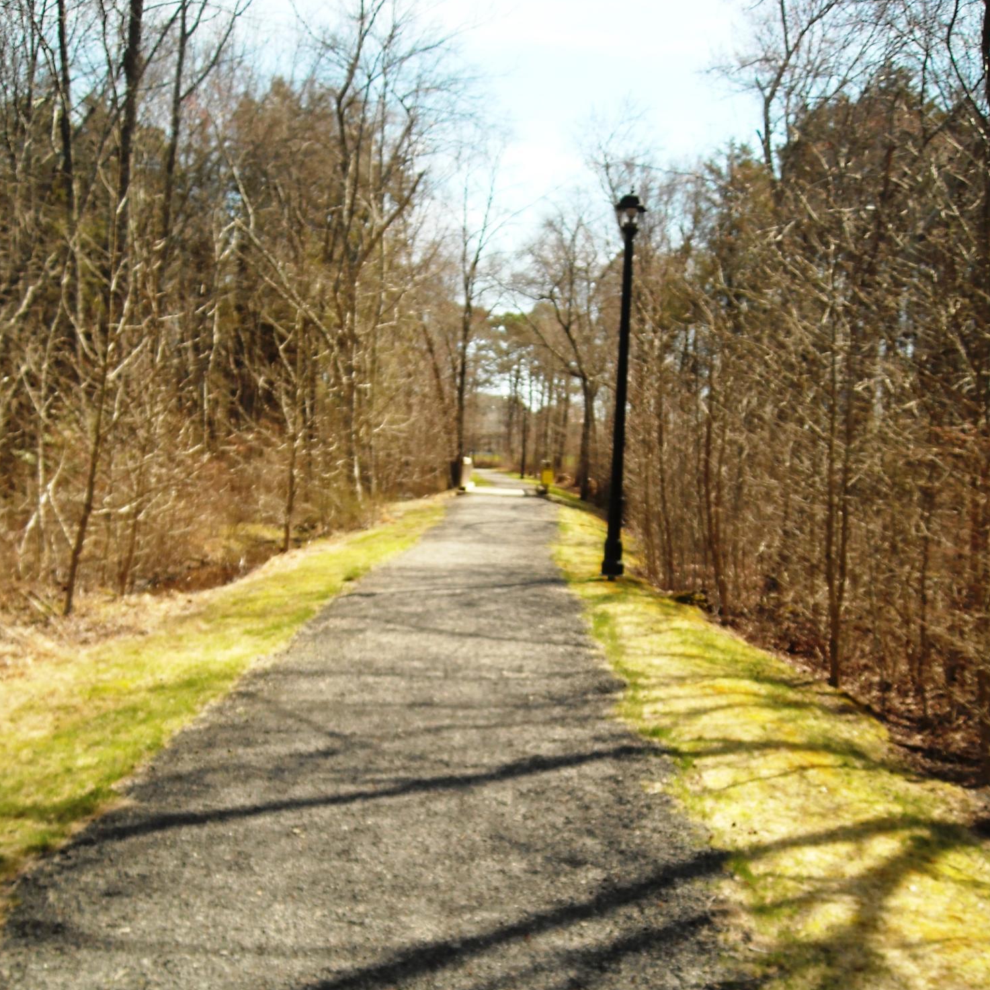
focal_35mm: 42
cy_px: 653
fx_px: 1359
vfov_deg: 39.6
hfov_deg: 40.0
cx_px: 500
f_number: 2.8
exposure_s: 1/384
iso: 64
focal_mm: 5.7
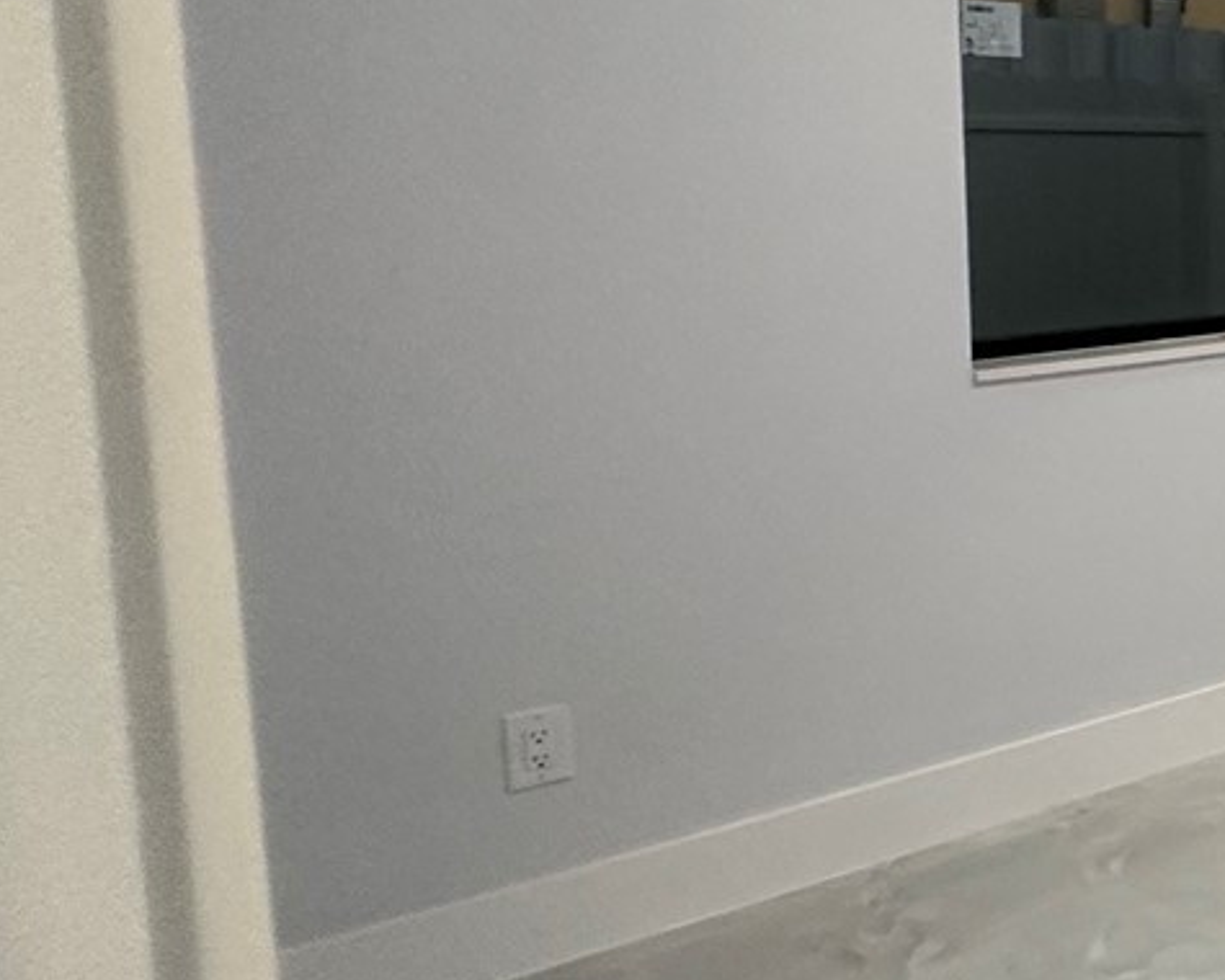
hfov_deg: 24.9
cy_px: 268
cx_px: 2022
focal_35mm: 46
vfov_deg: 32.2
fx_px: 1668
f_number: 2.2
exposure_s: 1/60
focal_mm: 2.22
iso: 200
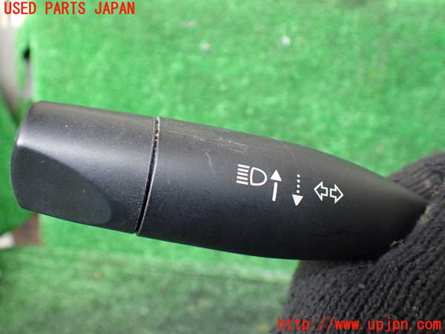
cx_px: 222
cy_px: 167
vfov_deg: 46.8
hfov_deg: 60.0
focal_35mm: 30
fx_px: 386
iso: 400
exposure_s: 1/125
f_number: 2.3
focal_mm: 5.4
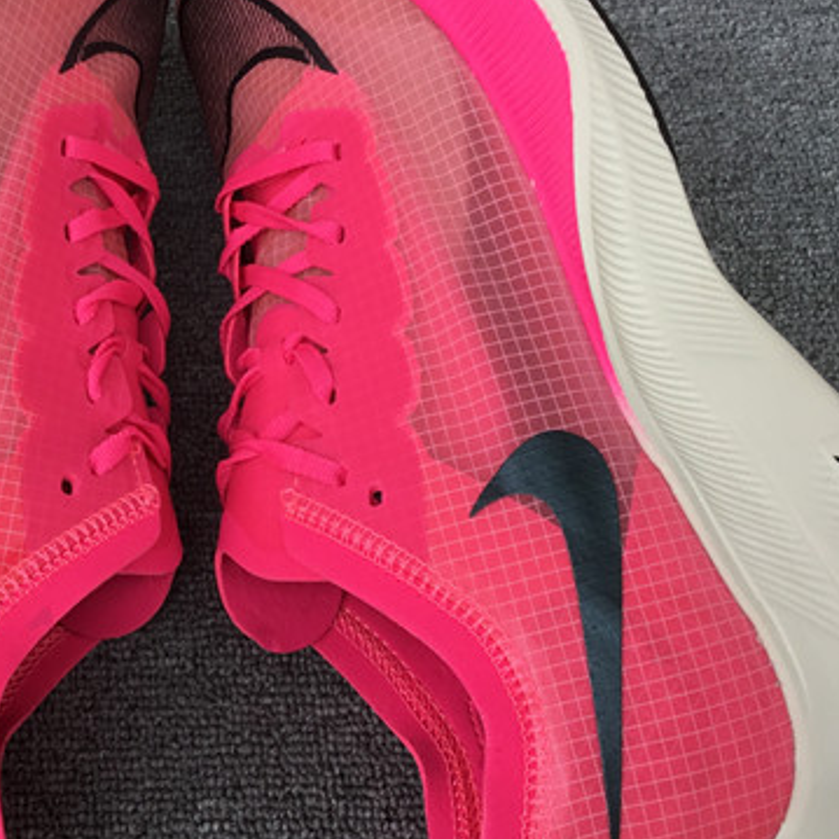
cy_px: 407
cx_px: 98
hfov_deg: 27.2
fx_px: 1673
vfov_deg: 28.2
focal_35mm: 61
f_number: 2.4
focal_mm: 3.3
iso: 25
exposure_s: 1/226
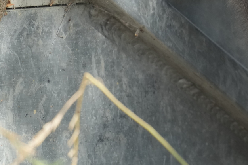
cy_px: -85
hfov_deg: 1.0
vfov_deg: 0.7
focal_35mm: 2071
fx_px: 14262
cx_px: 403
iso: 800
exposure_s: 1/1250
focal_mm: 600
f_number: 5.6
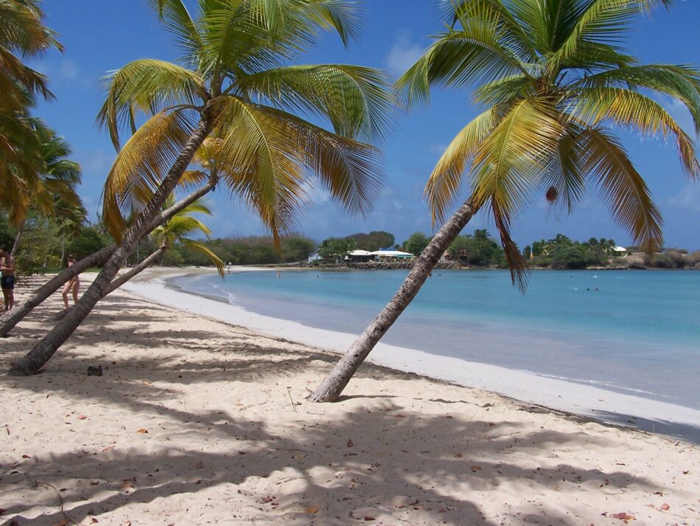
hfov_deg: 49.0
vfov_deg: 37.7
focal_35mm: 38
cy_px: 263
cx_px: 350
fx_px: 769
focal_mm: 6.3
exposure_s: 1/750
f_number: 5.6
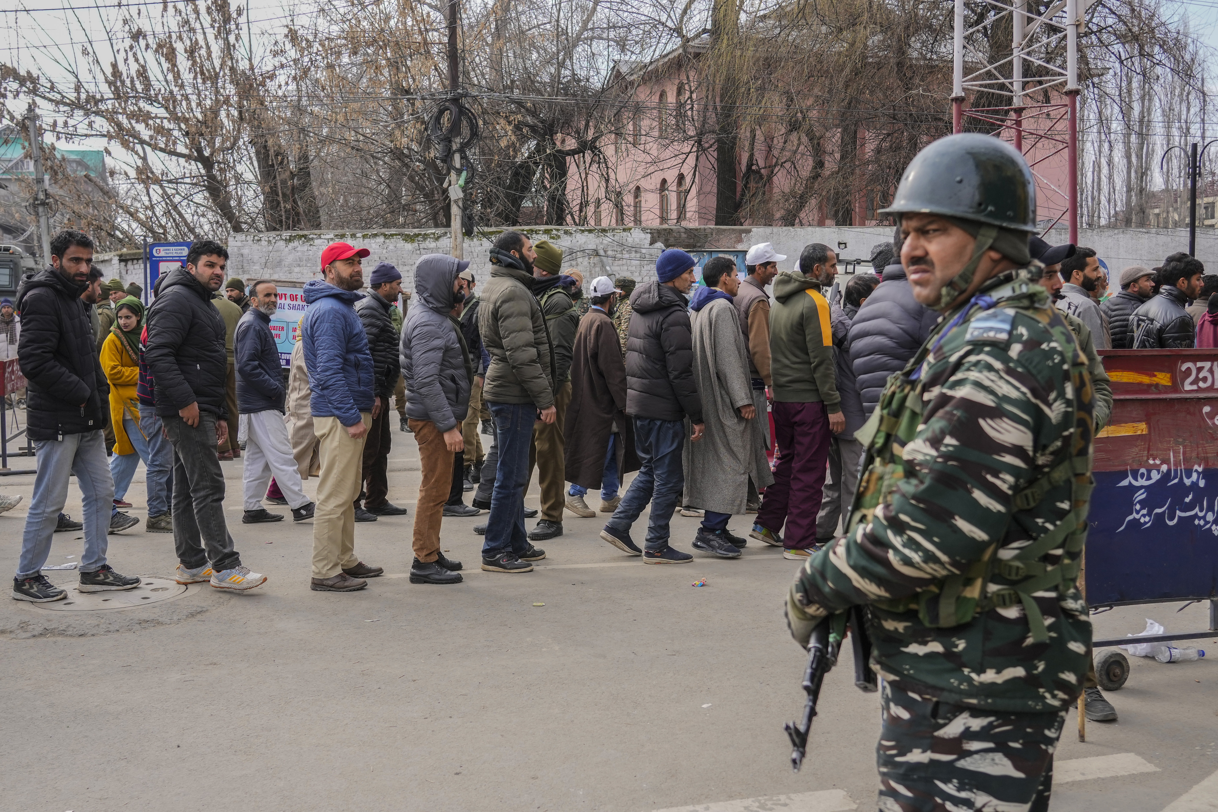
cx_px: 609
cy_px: 406
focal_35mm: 36
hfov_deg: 53.1
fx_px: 1218
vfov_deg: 36.9
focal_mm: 24
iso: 400
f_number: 4
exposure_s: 1/1000
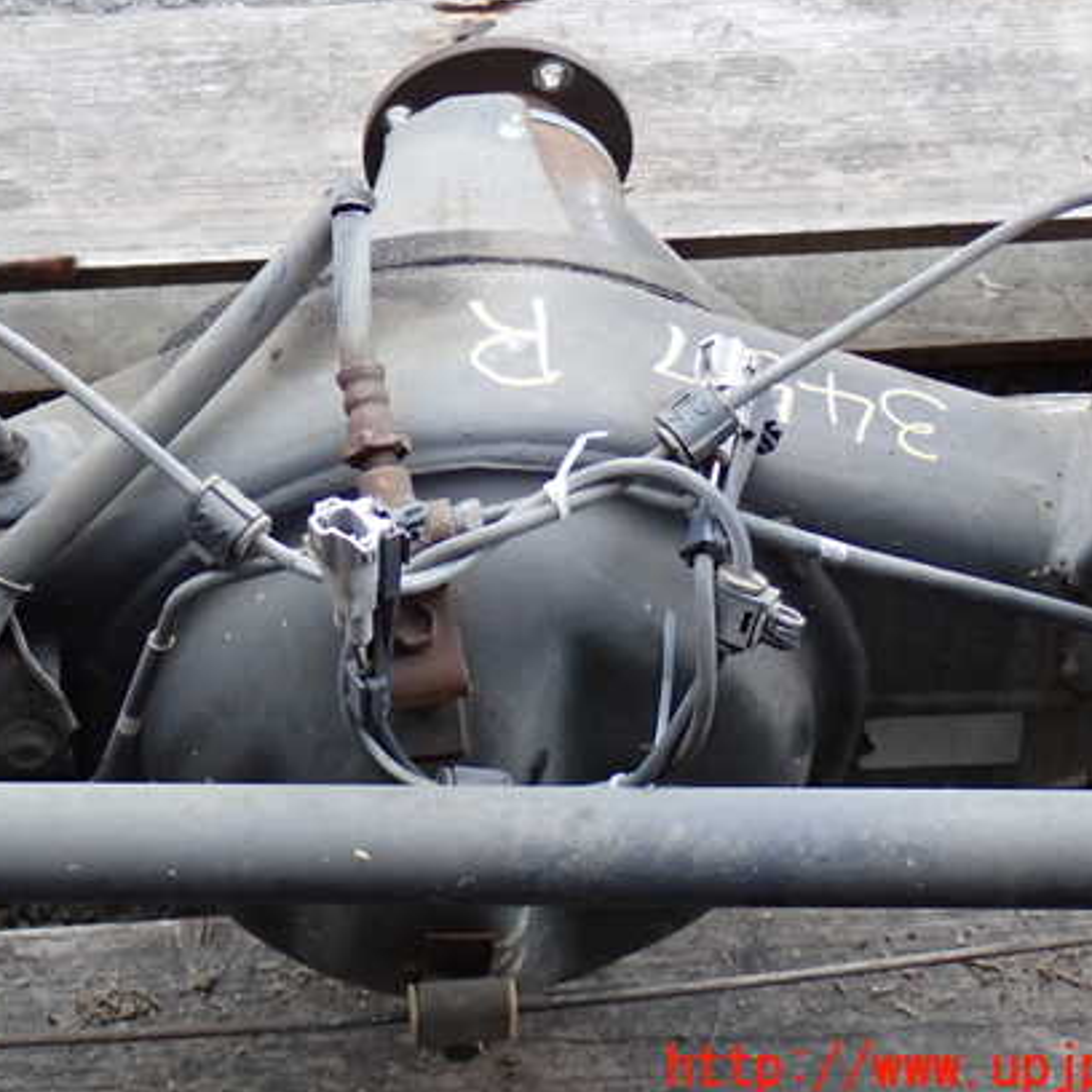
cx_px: 468
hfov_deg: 19.9
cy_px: 500
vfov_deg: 19.9
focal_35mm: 87
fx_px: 3105
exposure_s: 1/60
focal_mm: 11.88
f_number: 3.8
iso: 400
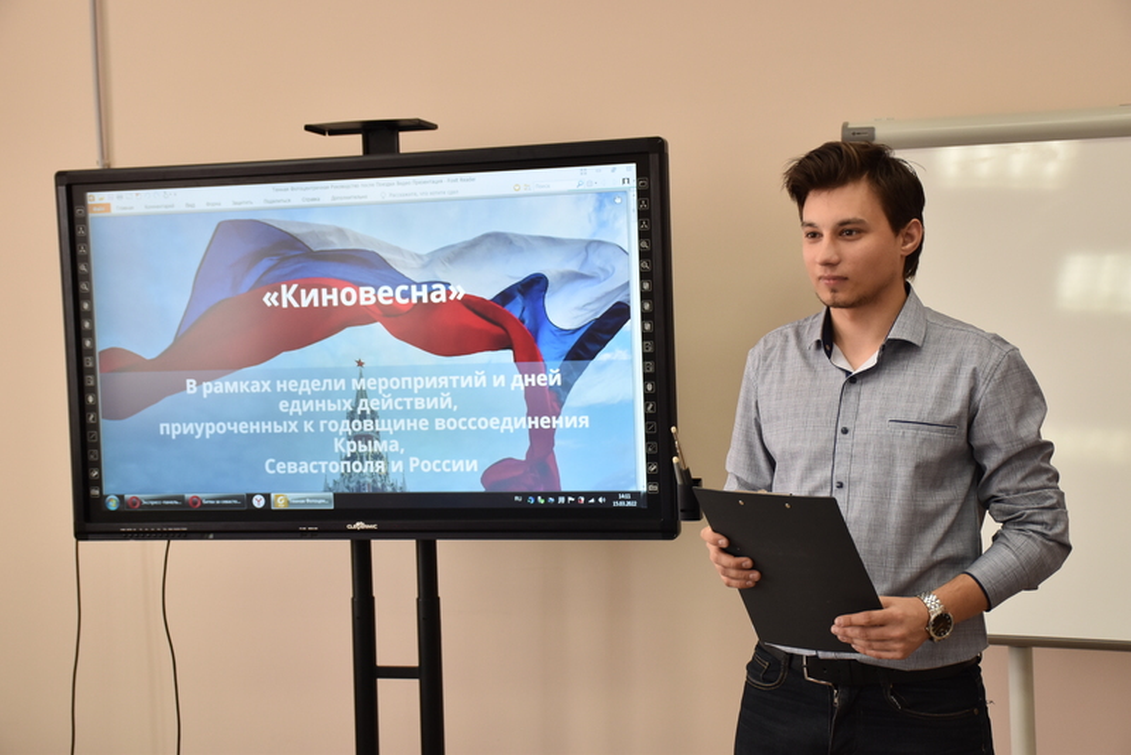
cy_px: 378
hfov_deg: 35.0
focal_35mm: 57
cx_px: 566
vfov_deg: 23.8
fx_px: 1791
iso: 400
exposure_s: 1/80
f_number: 4.2
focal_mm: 38
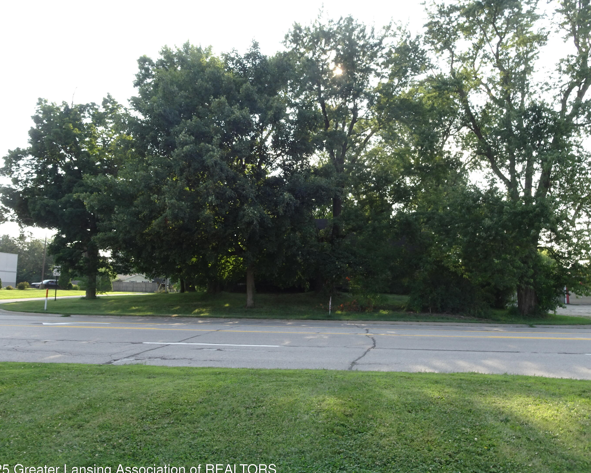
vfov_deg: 54.9
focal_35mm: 26
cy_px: 246
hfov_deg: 66.0
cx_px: 306
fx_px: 455
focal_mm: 4.1
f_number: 3.5
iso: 80
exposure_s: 1/160
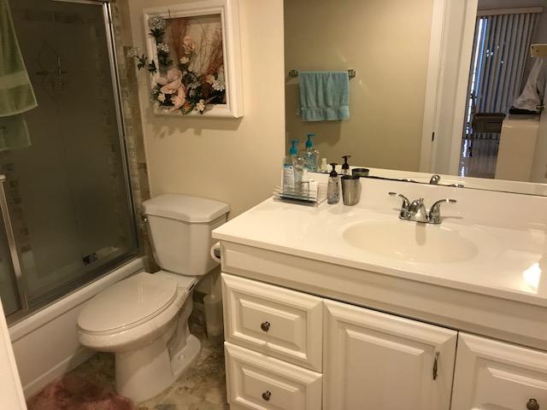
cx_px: 274
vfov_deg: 49.7
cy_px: 205
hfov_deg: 63.4
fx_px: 442
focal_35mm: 28
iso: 40
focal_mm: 3.99
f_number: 1.8
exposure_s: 1/24
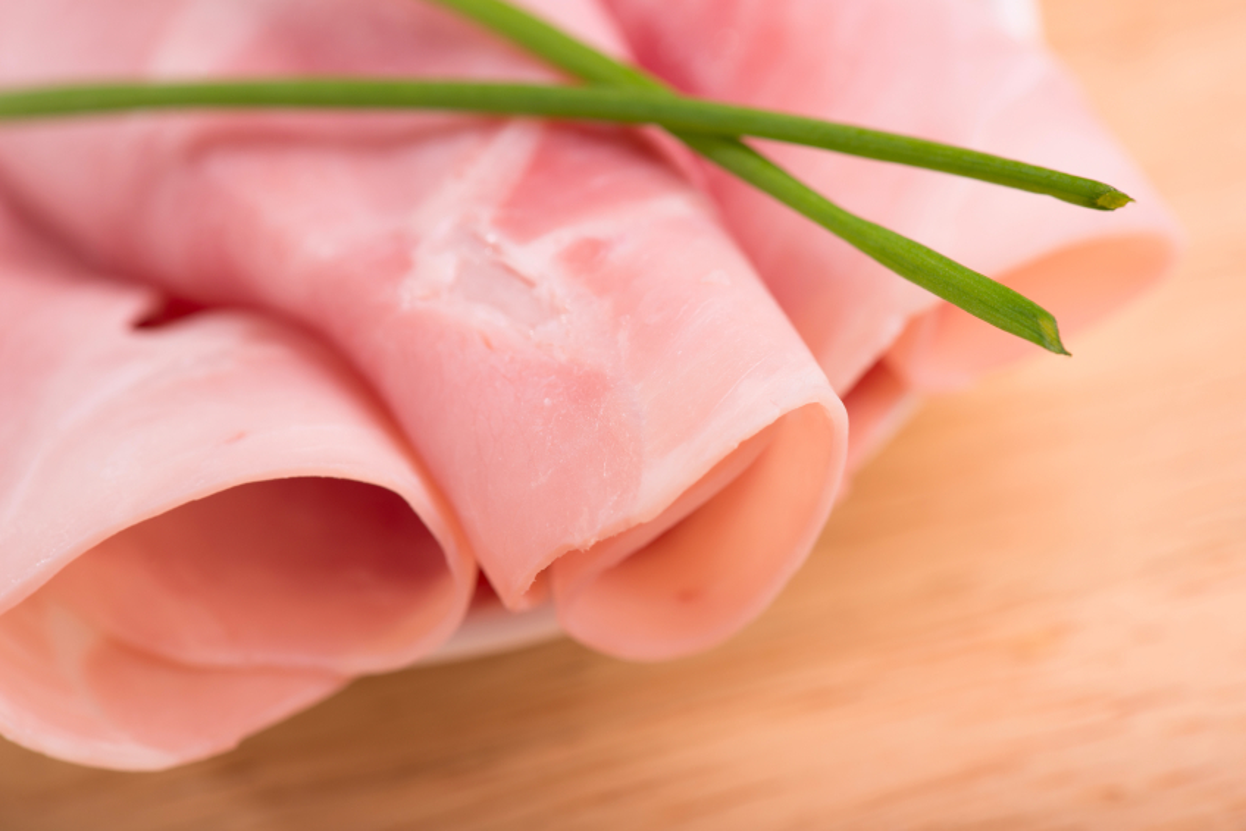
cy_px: 416
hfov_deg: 19.4
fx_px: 3635
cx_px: 623
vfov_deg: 13.1
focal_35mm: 105
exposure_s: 1/200
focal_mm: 105
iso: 100
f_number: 10
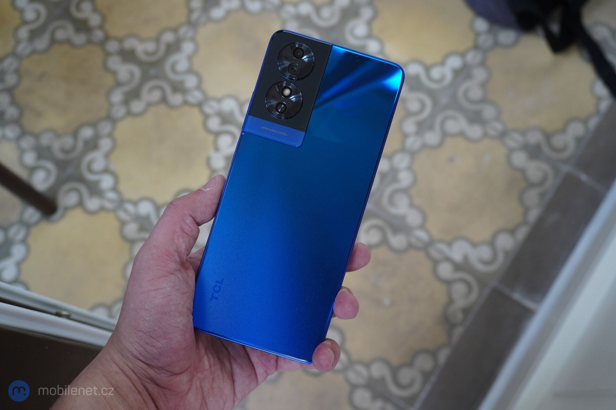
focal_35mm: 36
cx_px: 308
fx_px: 616
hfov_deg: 53.1
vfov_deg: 36.9
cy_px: 205
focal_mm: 24
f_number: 4.5
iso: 500
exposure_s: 1/160
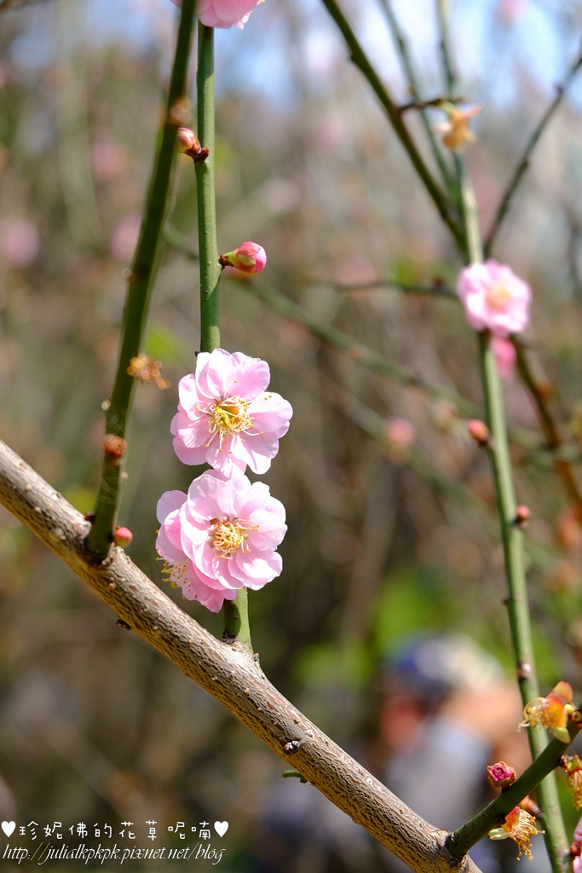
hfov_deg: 18.2
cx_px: 291
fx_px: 1818
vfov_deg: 27.0
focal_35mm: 75
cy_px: 436
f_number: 5.6
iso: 200
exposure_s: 1/340
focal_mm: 50
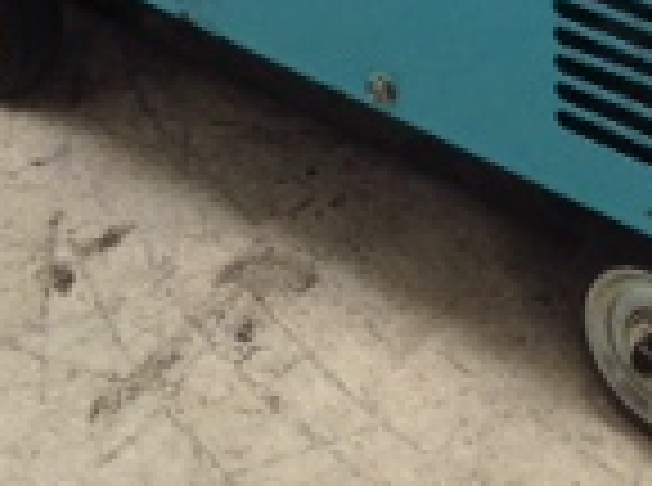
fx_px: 2743
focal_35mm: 146
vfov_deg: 9.5
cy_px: -454
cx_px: 558
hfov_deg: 13.5
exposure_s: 1/60
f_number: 2.4
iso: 64
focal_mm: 4.12
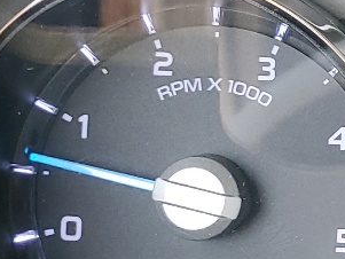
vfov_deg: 10.8
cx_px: 680
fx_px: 1376
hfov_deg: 12.6
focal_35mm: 138
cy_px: 142
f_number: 1.5
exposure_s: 1/120
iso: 66
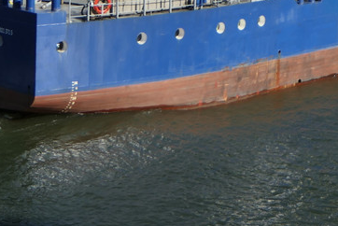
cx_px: 378
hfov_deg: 12.7
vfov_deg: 8.5
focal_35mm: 159
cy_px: -92
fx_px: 1494
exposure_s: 1/1000
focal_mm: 17.8
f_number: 4
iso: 125
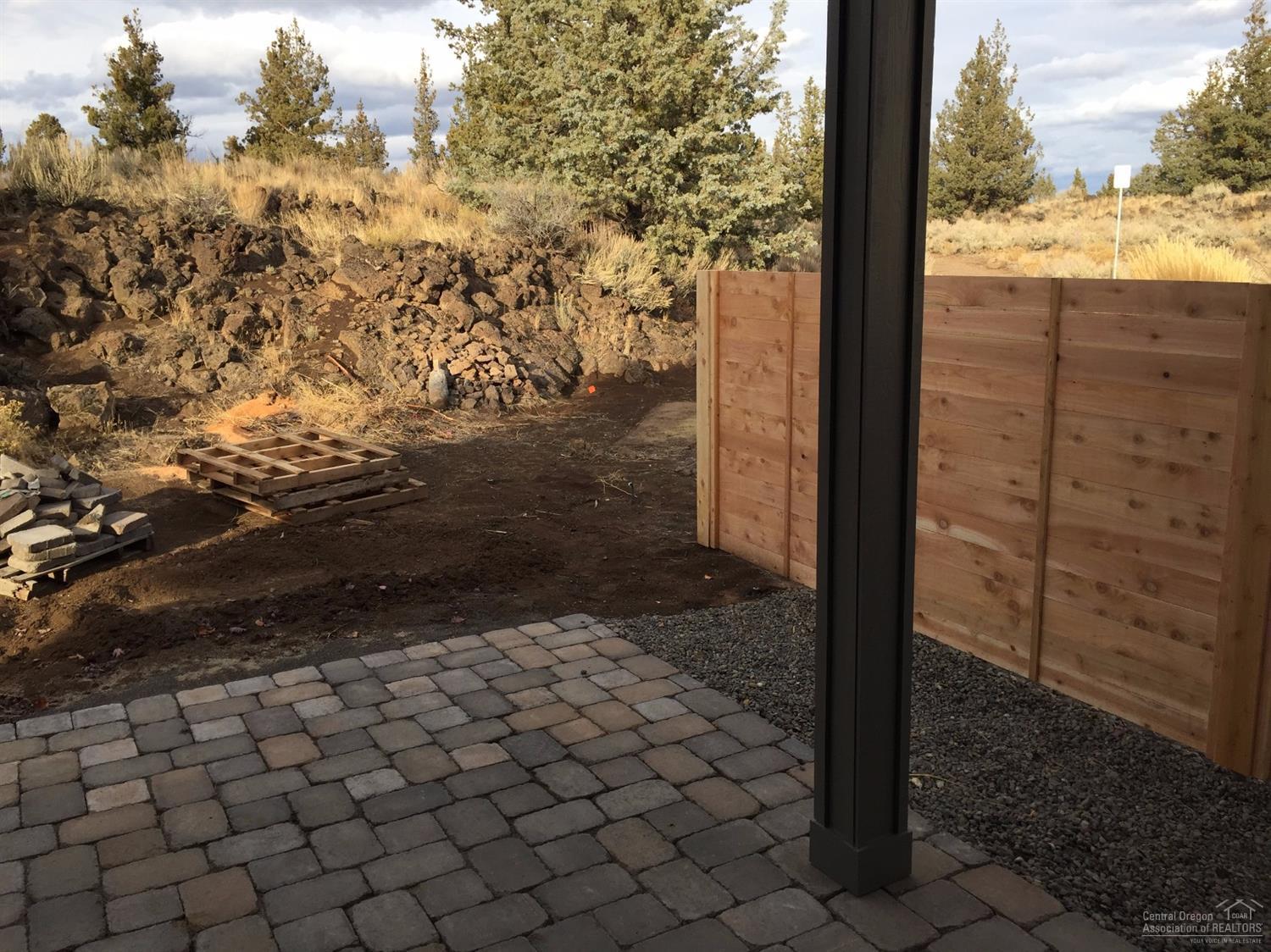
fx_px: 1064
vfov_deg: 48.2
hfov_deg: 61.7
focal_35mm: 29
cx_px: 636
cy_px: 476
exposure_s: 1/670
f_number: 2.2
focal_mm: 4.15
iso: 32
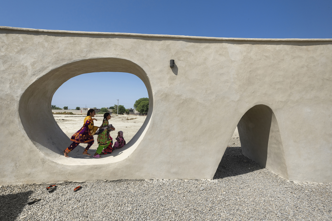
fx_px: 166
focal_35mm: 18
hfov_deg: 90.0
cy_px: 110
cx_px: 166
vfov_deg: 67.4
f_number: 11
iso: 200
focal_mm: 18
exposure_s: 1/320
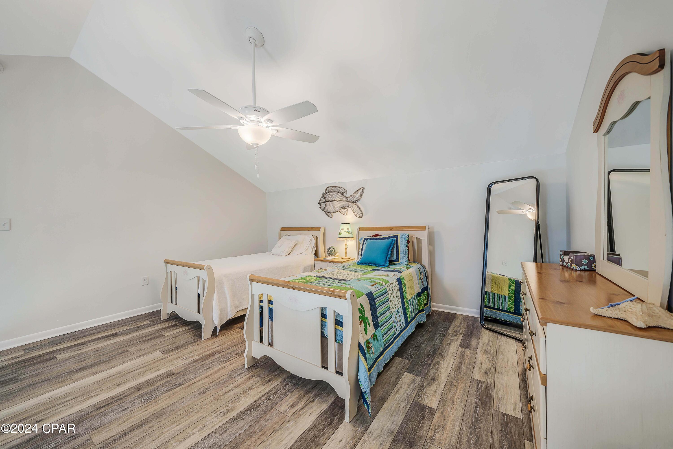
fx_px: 243
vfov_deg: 85.4
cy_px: 224
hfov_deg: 108.3
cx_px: 336
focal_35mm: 13
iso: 100
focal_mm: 13
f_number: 5.6
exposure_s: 1/5
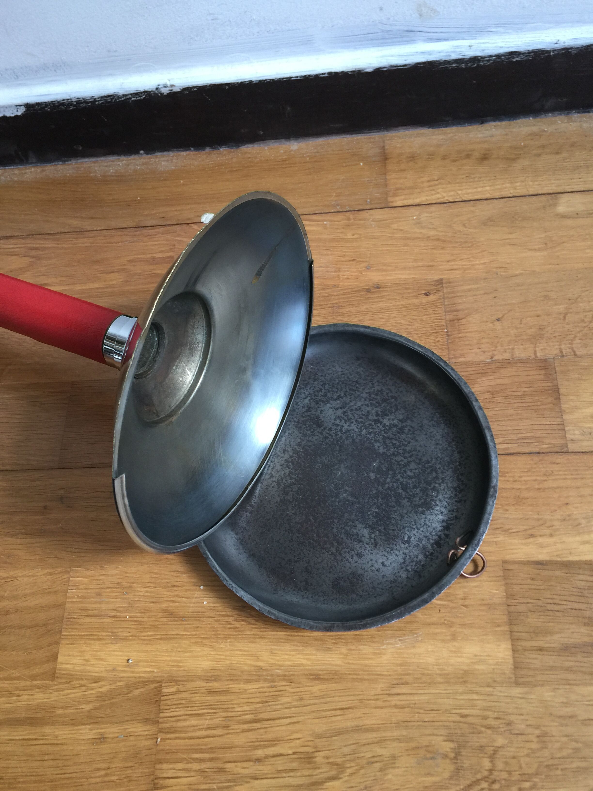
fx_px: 662
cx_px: 296
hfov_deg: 48.2
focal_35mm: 29
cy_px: 396
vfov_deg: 61.7
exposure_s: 1/17
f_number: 2.2
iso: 50
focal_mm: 4.15
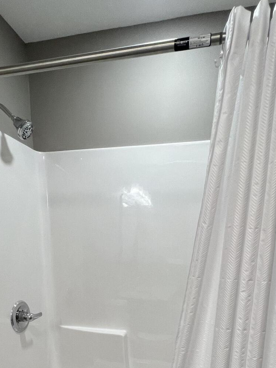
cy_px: 343
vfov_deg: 56.3
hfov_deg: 52.9
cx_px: 121
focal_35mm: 26
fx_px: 276
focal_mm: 1.57
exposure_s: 1/120
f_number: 1.8
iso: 100
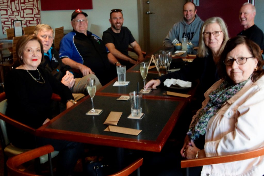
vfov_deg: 31.9
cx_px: 132
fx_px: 308
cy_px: 88
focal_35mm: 42
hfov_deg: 46.4
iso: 1600
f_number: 16
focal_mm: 28
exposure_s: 1/8
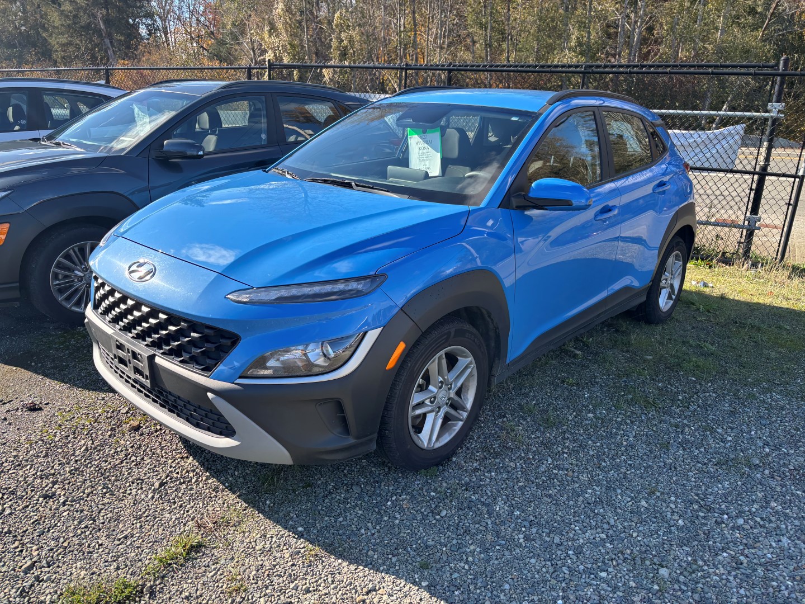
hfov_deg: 67.3
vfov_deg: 53.1
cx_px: 402
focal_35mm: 26
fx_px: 605
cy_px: 302
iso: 50
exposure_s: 1/872
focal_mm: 5.96
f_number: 1.6
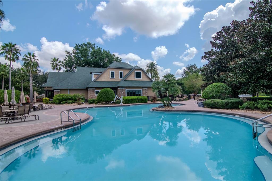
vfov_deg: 72.0
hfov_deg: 95.0
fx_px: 125
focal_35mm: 16
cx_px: 136
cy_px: 90
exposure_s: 1/2000
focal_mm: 11
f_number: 7.1
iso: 800
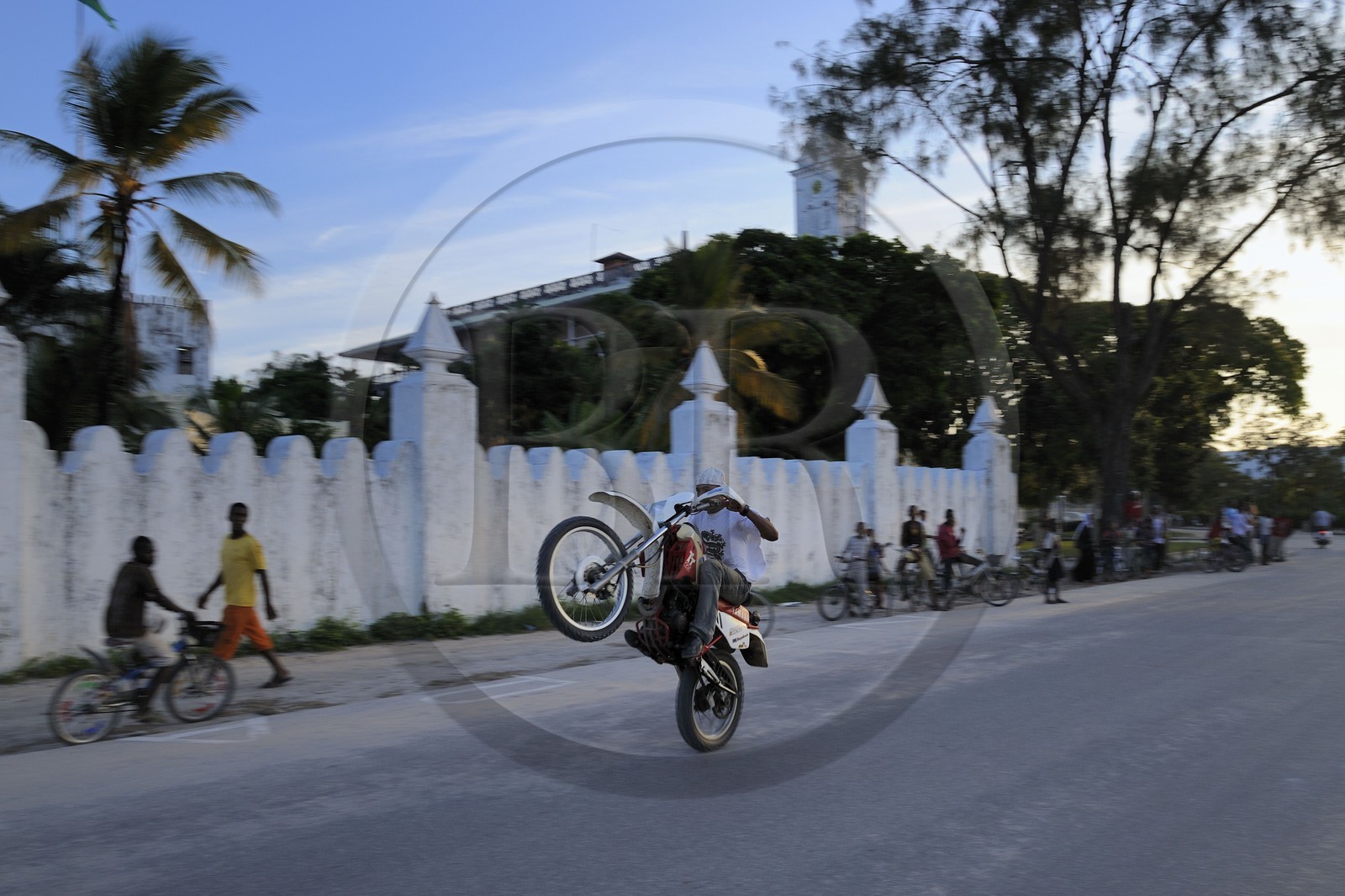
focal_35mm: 28
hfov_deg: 65.5
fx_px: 1046
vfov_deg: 46.4
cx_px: 672
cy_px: 448
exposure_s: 1/200
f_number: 8
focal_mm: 28
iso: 400
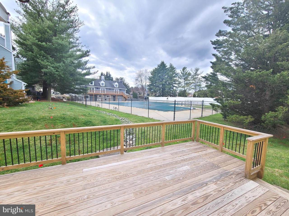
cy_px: 108
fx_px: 109
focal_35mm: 13
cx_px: 144
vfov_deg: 89.9
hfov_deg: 106.2
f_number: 2.2
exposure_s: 1/306
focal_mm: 2.2
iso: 50
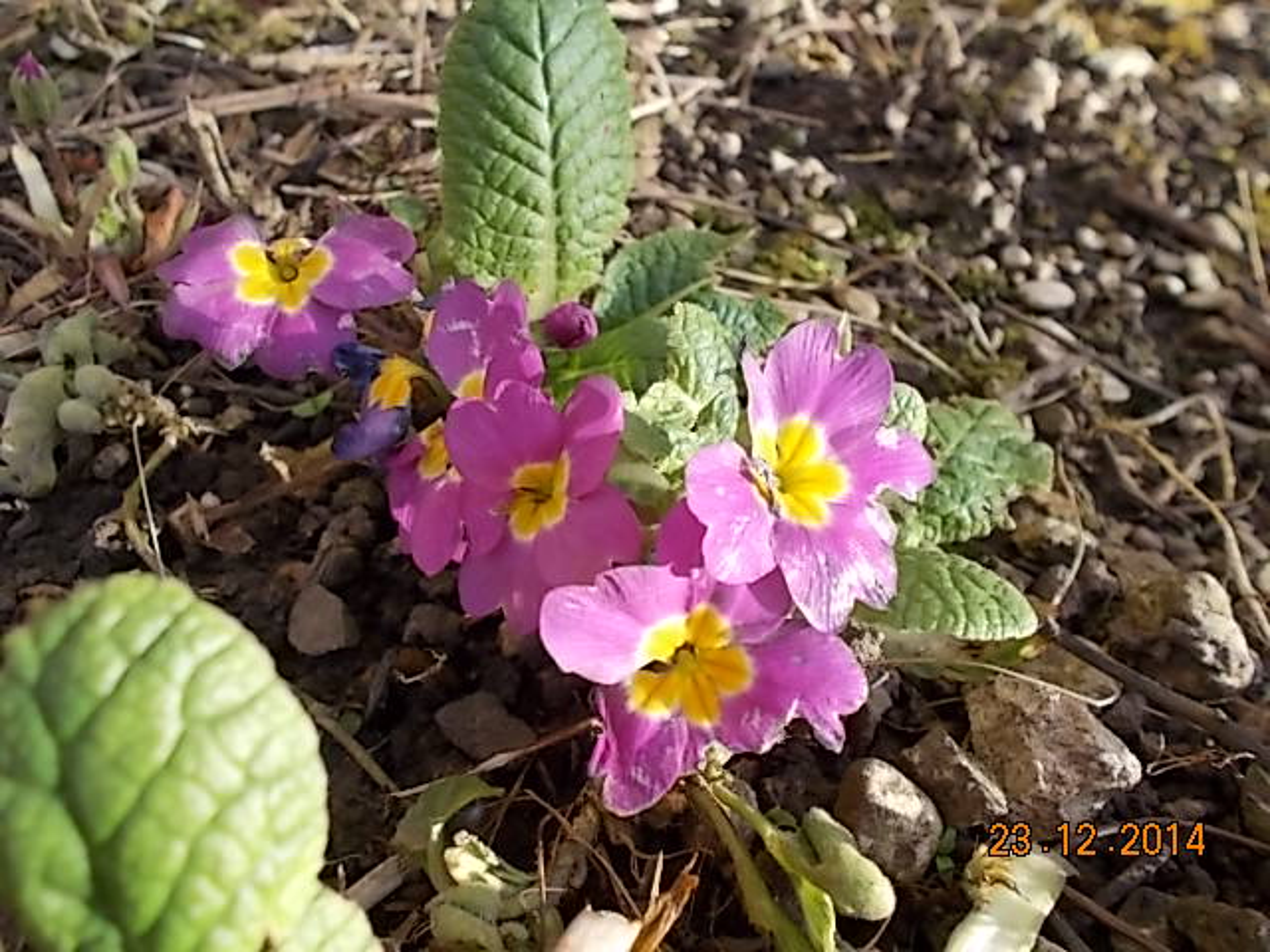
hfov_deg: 60.0
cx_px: 635
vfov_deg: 46.8
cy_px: 476
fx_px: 1101
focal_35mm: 30
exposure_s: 1/200
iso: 80
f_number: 3.4
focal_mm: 5.3
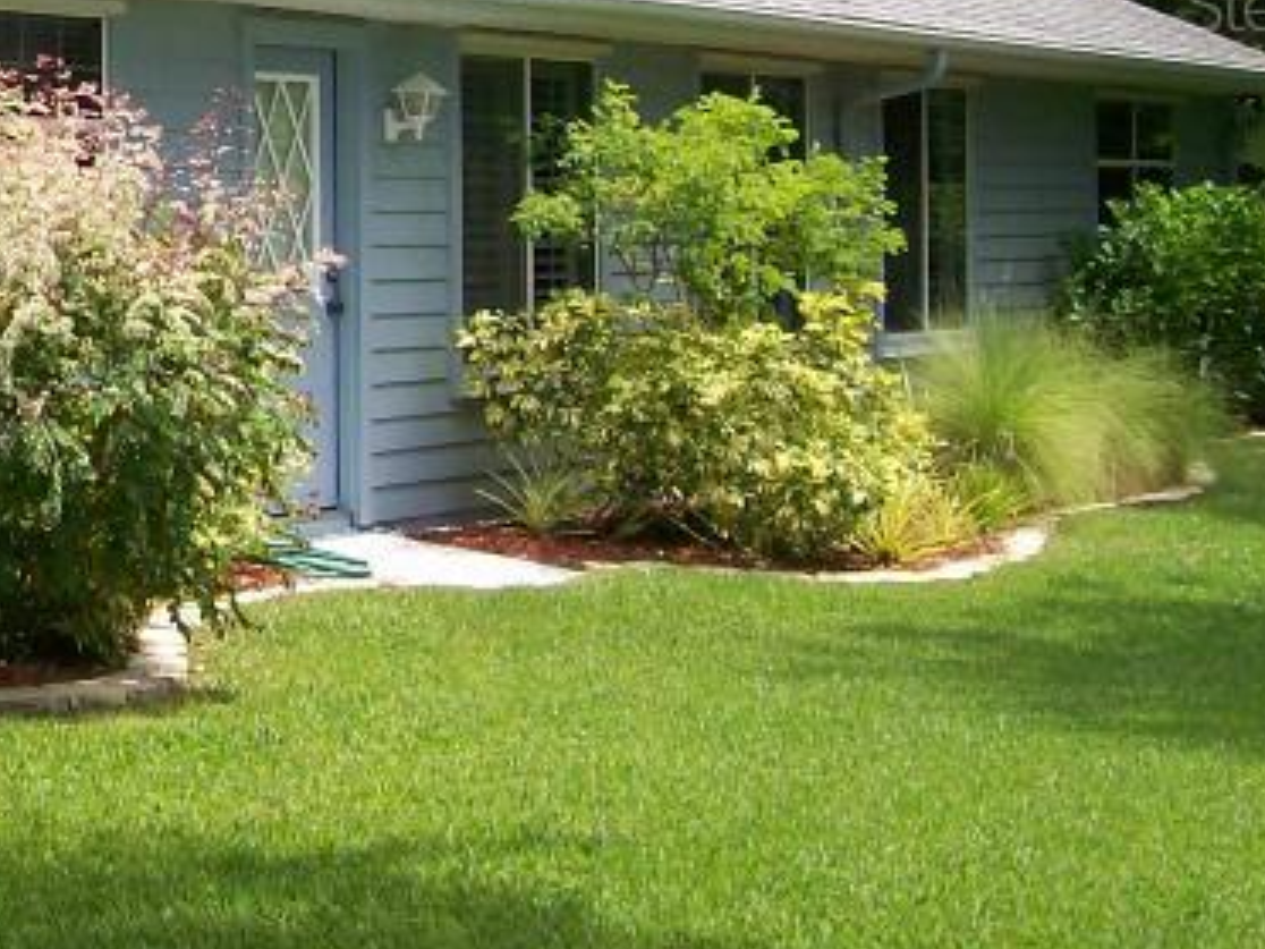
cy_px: 3
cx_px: -235
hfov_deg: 18.8
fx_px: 3618
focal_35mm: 99
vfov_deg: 14.7
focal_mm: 6
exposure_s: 1/667
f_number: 2.7
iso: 80
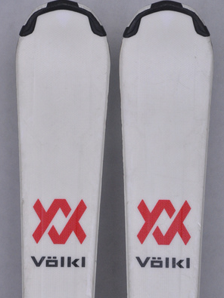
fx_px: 1490
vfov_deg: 11.5
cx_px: 112
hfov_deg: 8.6
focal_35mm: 173
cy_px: 167
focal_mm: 105
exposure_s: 1/125
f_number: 11
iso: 3200
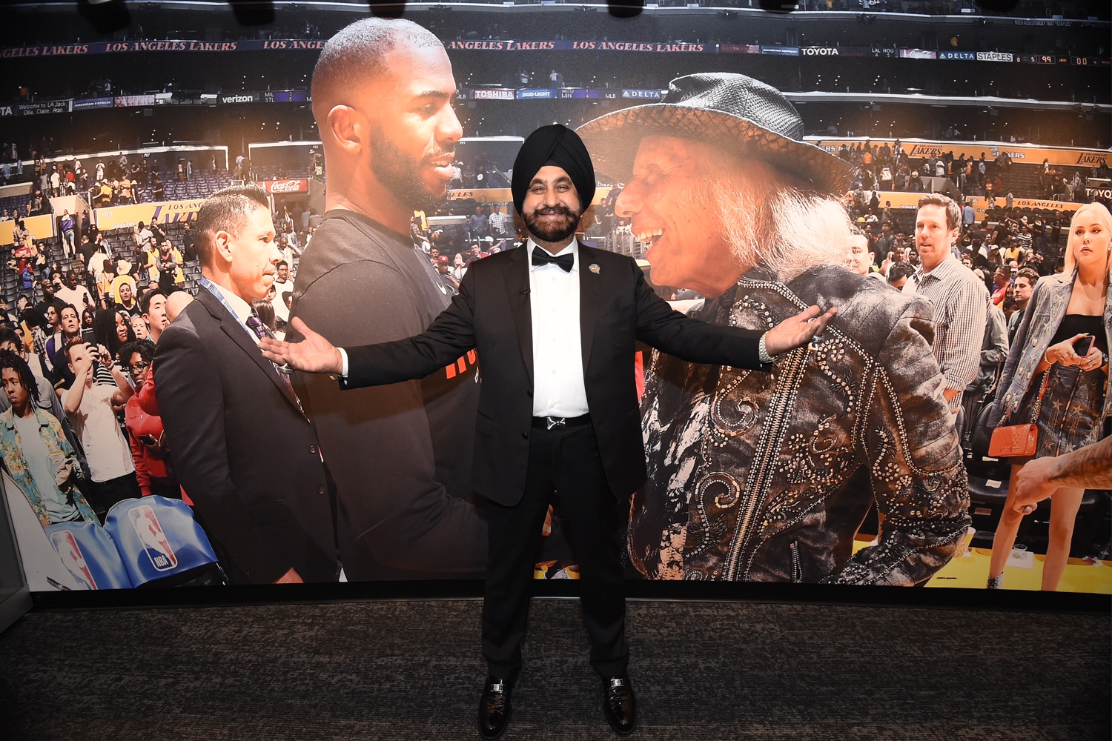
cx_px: 556
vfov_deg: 67.4
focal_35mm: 18
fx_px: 556
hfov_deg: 90.0
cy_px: 370
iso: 5000
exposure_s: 1/250
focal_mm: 18
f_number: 7.1
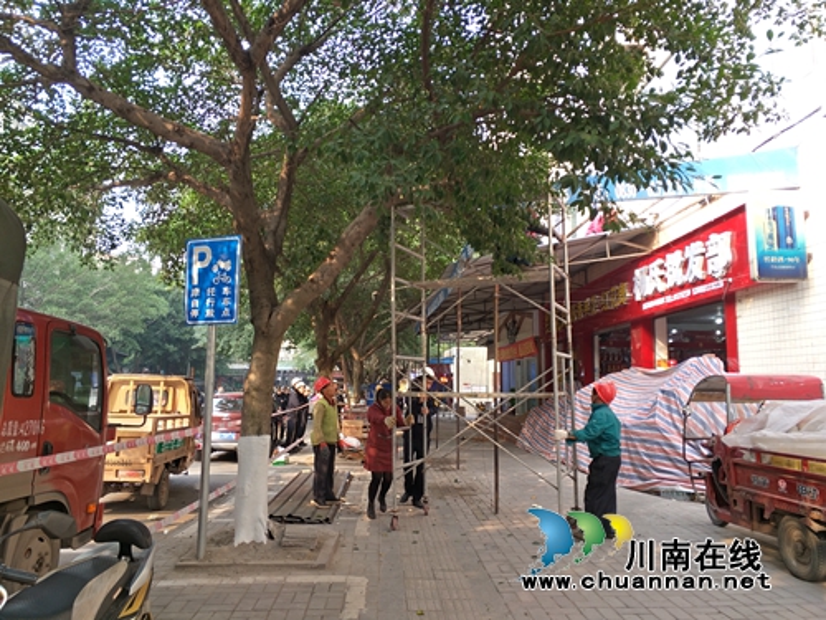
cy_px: 310
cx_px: 413
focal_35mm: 25
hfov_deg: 69.4
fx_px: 597
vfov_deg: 54.9
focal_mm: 4.42
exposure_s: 1/100
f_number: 2
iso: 86
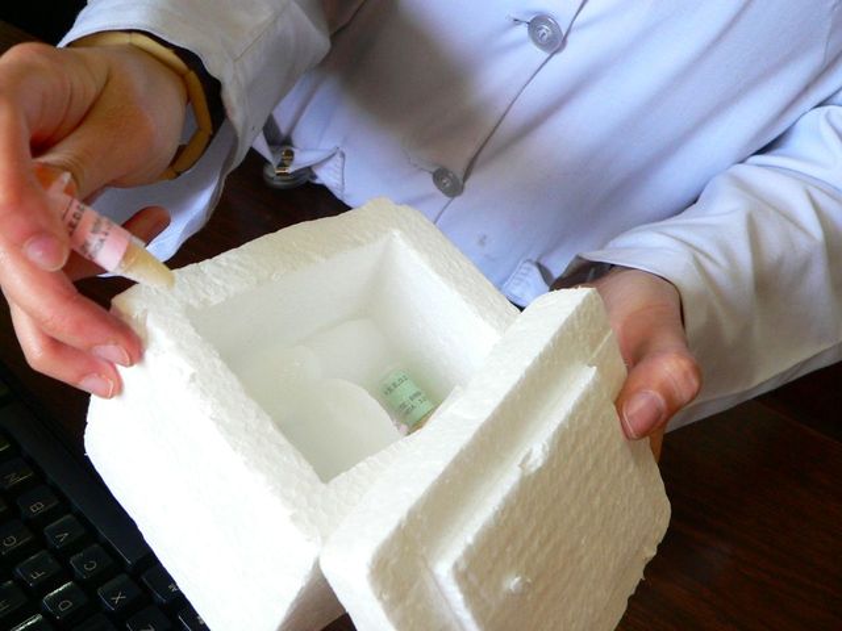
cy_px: 316
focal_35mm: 40
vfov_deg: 36.0
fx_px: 973
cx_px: 421
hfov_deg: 46.8
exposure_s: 1/25
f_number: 2.8
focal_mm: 6.7
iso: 200
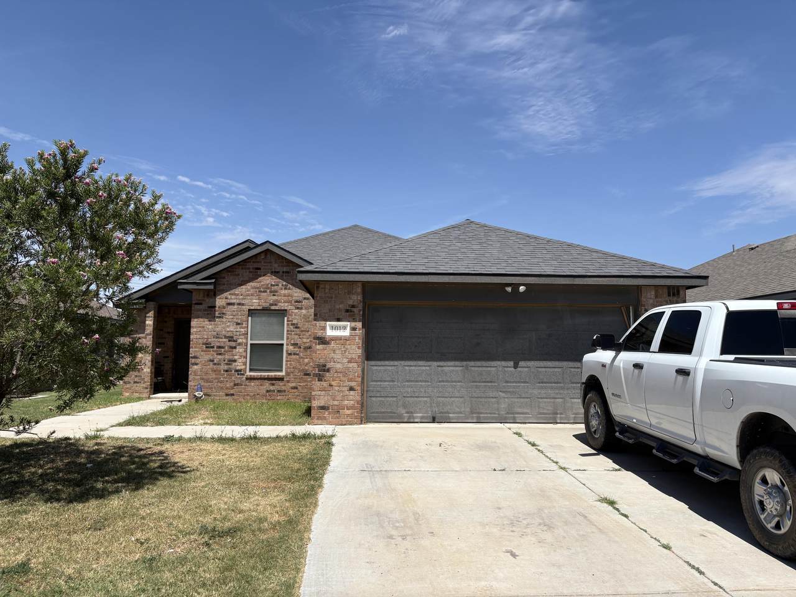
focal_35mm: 26
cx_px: 398
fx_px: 598
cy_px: 298
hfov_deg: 67.3
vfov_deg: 53.1
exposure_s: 1/4608
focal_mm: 5.96
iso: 50
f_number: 1.6
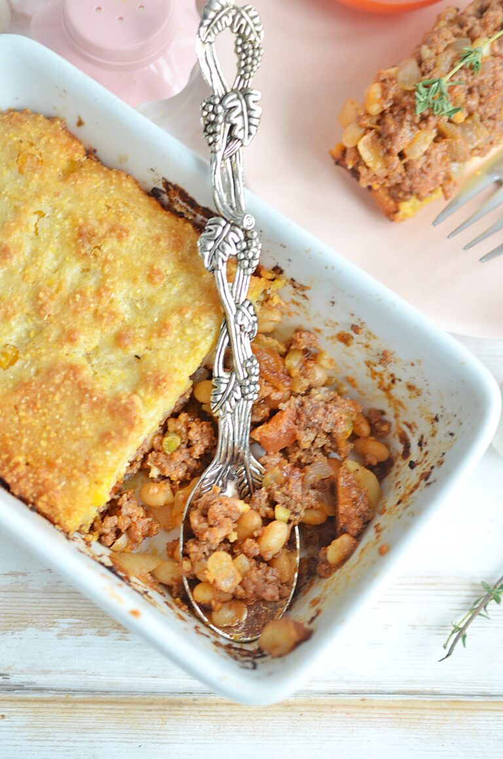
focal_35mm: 60
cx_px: 252
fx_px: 1263
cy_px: 380
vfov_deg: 33.5
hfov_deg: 22.5
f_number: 3.2
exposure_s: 1/40
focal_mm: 40
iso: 200
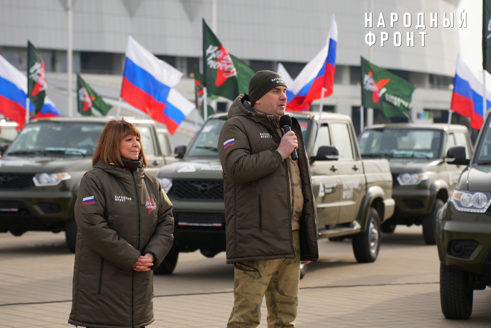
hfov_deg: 18.3
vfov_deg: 12.2
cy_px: 164
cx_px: 246
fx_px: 1528
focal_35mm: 112
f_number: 2.8
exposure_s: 1/1000
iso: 100
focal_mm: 75
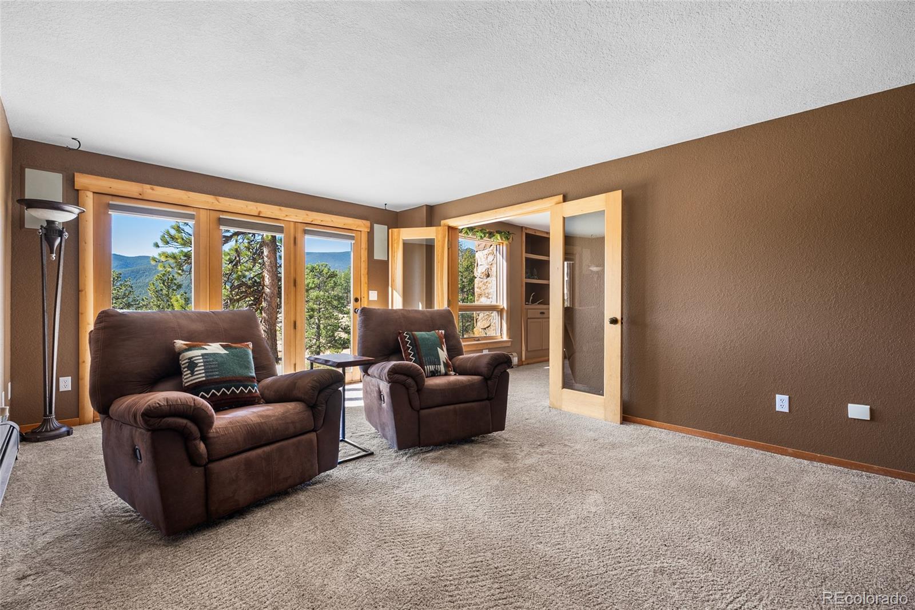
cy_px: 305
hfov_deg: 96.7
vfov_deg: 73.8
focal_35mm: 16
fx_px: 407
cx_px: 458
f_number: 8
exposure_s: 1/3
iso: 200
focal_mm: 16
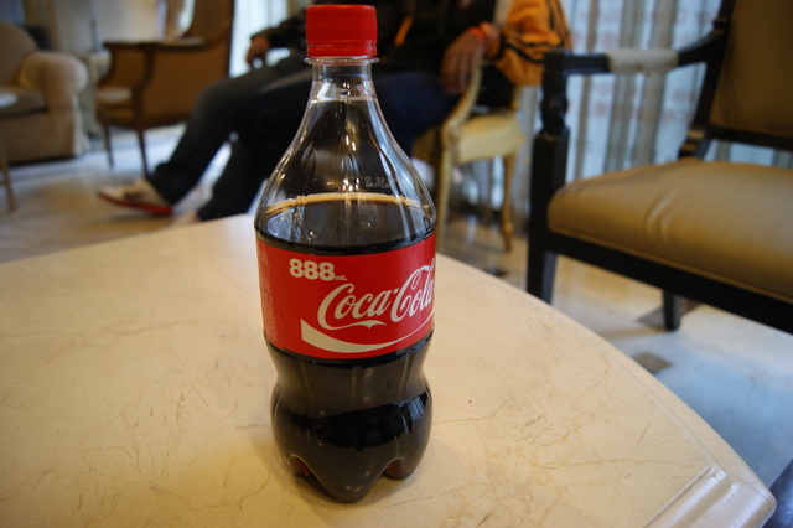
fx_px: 594
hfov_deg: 67.4
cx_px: 396
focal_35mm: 27
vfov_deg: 47.9
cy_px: 264
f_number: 3.5
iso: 400
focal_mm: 18
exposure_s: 1/15
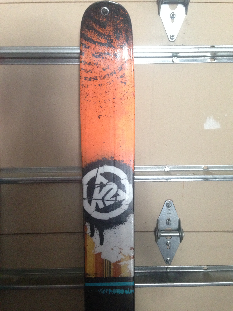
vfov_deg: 55.4
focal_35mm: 33
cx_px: 116
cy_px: 156
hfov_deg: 42.9
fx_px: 296
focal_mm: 4.12
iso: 400
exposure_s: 1/15
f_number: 2.4
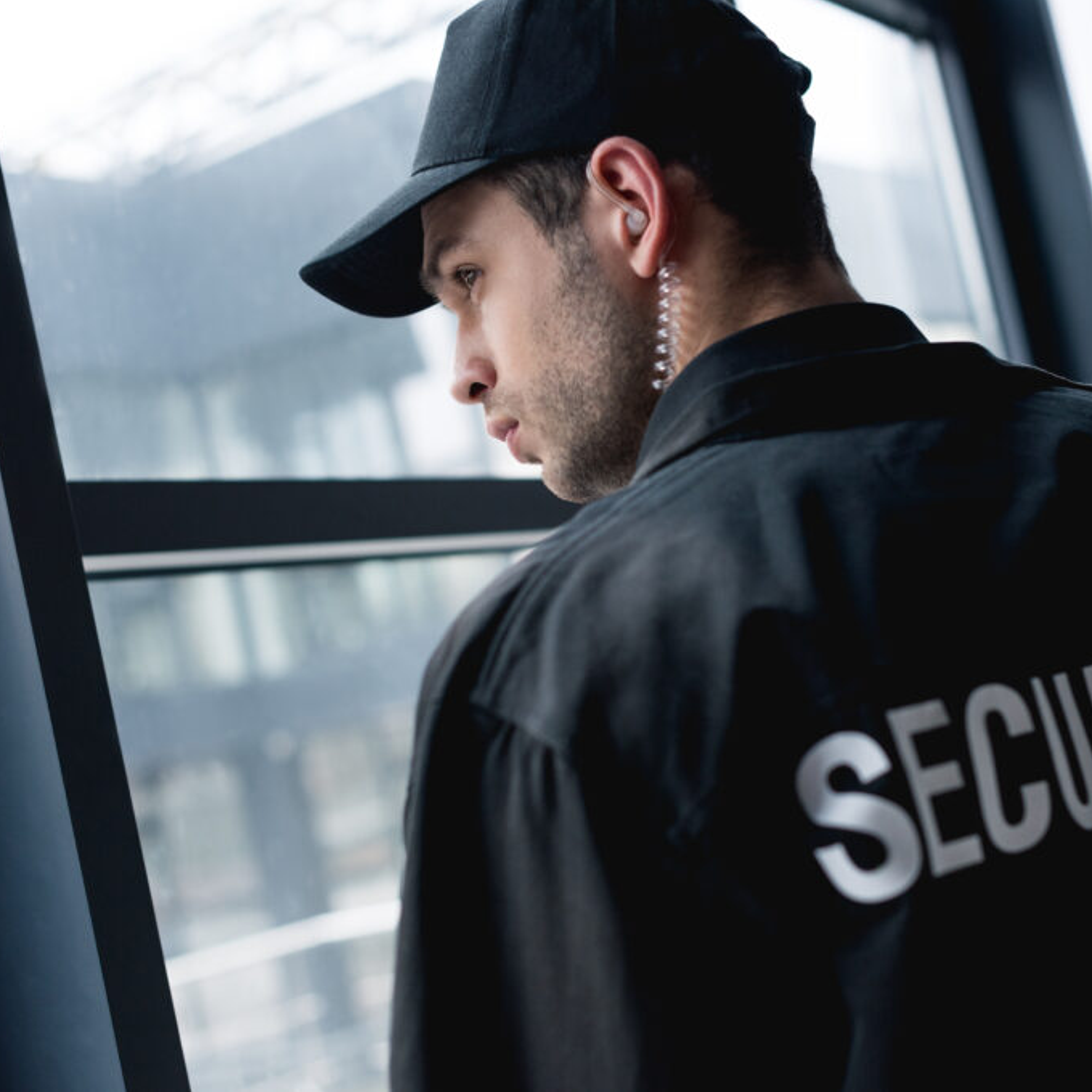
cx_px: 662
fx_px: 2284
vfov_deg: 26.9
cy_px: 545
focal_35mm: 64
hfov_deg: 26.8
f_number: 3.2
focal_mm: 50
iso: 320
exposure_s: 1/200
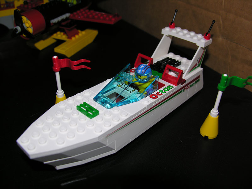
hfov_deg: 52.6
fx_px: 255
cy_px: 94
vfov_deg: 40.7
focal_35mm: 35
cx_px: 126
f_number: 2.8
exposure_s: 1/60.1
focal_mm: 8.9
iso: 50
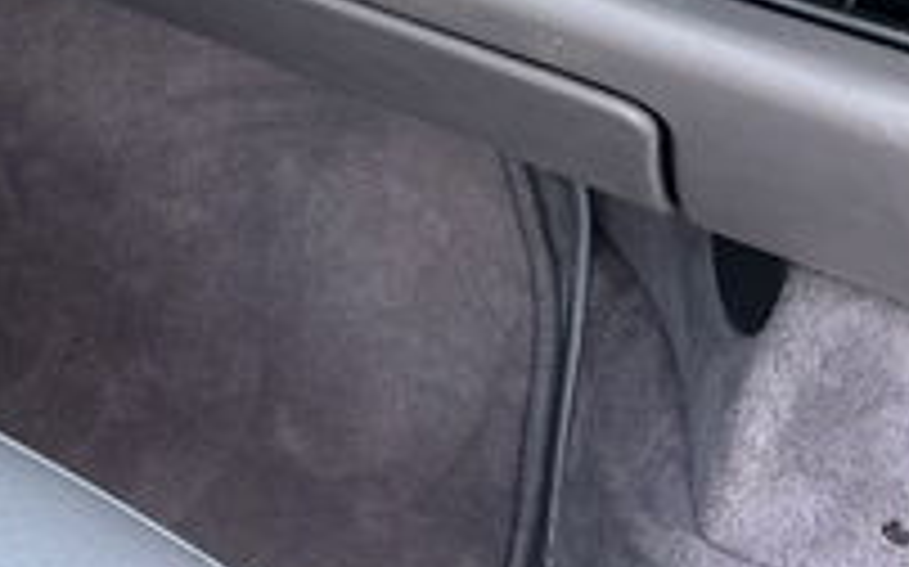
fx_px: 2600
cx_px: -482
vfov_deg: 12.0
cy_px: -202
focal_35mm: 105
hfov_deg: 17.6
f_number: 1.6
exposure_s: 1/121
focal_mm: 5.1
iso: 64
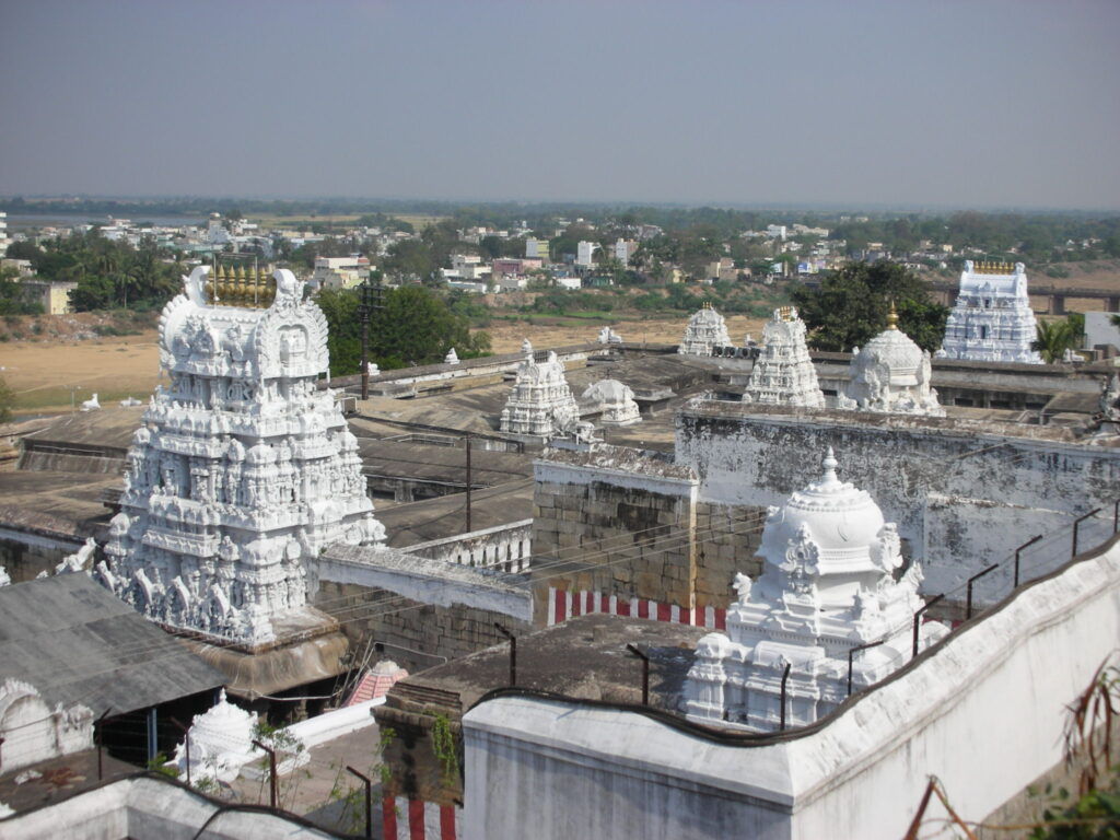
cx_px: 560
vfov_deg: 27.5
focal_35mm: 53
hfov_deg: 36.2
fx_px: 1715
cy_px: 420
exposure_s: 1/81
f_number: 10.5
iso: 50
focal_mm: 8.8
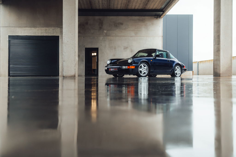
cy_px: 78
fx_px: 236
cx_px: 118
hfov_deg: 53.2
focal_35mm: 36
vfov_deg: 36.8
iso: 800
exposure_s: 1/50
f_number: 5.6
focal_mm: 36
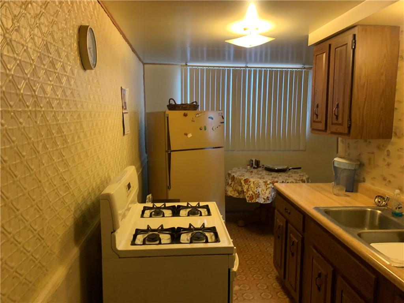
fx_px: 303
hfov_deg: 67.3
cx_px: 202
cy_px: 152
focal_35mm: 26
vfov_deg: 53.1
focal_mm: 4.25
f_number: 1.8
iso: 320
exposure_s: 1/40
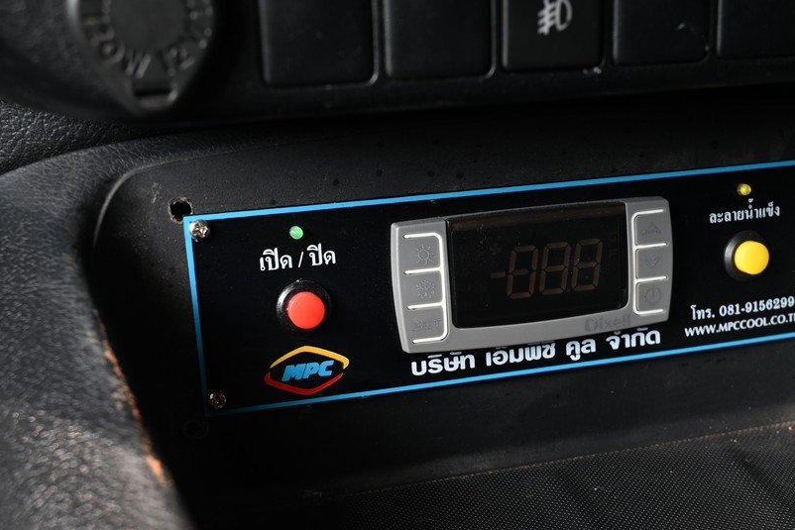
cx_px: 495
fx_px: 1303
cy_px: 324
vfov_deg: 23.0
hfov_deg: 33.8
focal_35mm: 59
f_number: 7.1
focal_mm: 43
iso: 400
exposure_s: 1/50
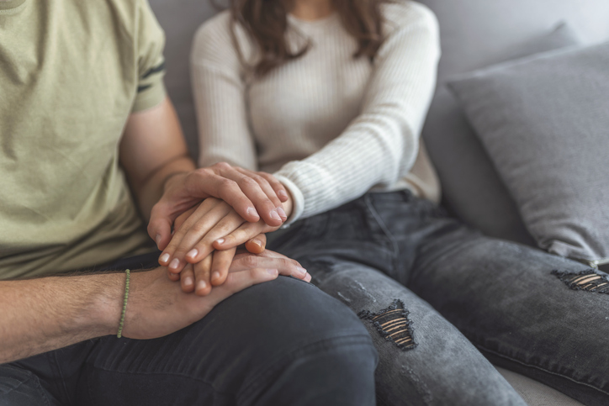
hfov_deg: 54.4
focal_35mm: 35
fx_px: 592
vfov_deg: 37.9
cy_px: 203
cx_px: 304
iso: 320
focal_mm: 35
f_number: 2
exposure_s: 1/250
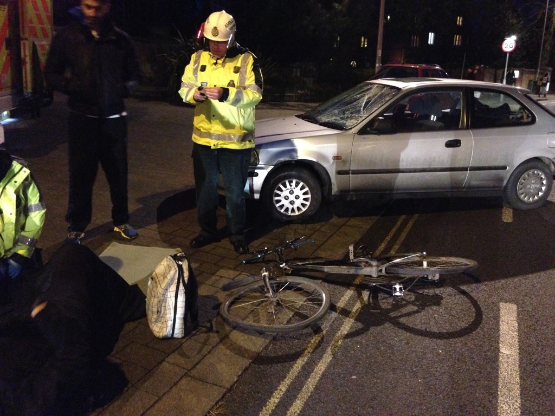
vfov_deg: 42.9
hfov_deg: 55.4
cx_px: 278
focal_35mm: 33
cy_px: 208
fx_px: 529
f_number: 2.4
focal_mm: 4.12
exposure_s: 1/15
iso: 800
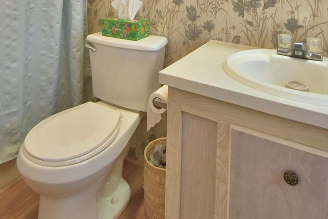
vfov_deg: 37.4
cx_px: 159
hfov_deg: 65.4
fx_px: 255
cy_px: -32
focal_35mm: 28
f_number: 4.5
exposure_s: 1/30
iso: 560
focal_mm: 10
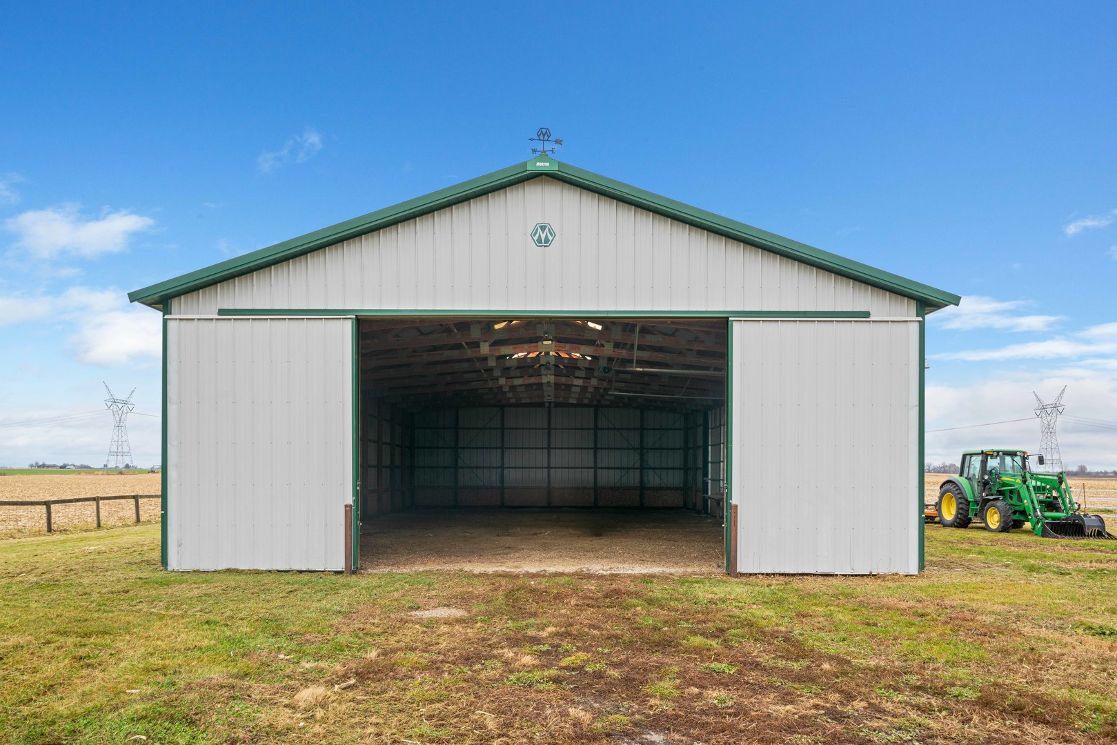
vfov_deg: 53.2
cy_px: 372
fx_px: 745
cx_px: 558
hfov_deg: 73.7
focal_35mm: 24
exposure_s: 1/40
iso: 400
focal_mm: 24
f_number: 10
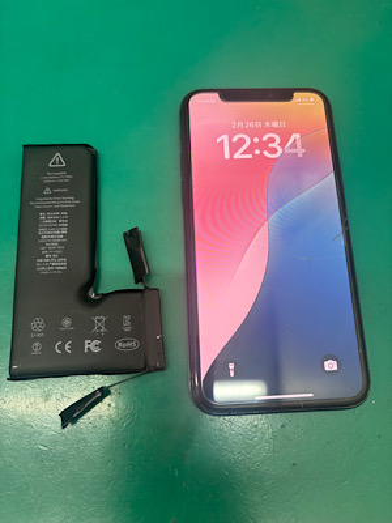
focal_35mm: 26
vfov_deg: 67.3
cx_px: 196
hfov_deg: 53.1
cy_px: 262
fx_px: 393
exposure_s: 1/75
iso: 50
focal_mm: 5.96
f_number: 1.6
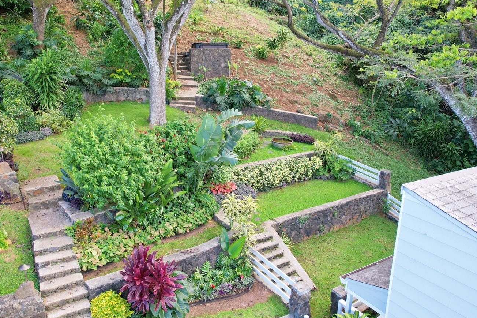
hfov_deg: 67.4
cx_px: 229
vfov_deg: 47.9
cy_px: 157
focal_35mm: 27
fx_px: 358
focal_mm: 8.38
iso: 120
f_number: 2.8
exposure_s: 1/160
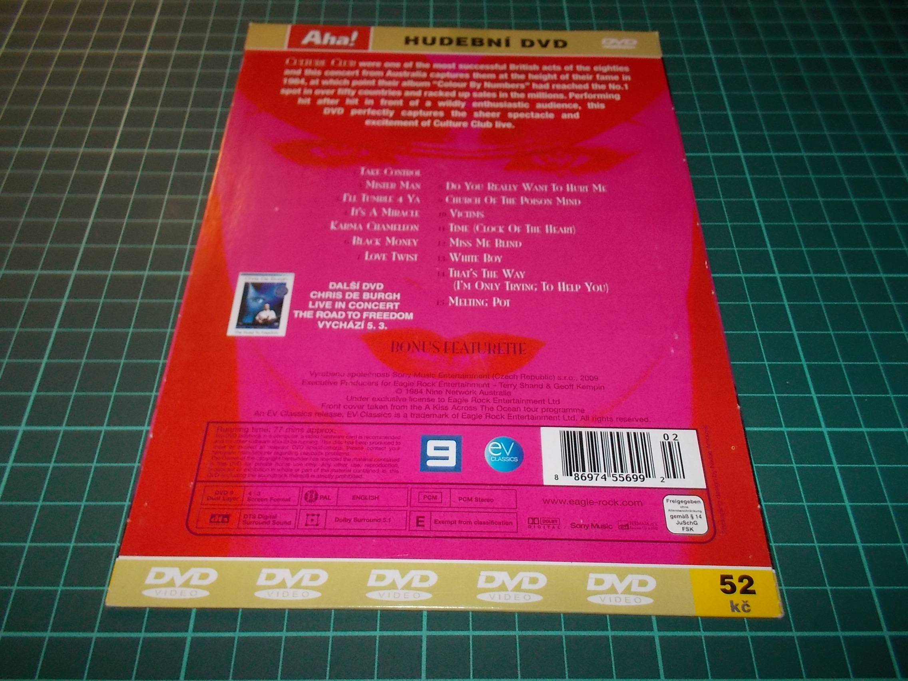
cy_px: 340
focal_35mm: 29
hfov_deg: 61.7
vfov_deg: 48.2
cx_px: 454
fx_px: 761
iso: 200
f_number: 3.3
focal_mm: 4.1
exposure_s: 1/30
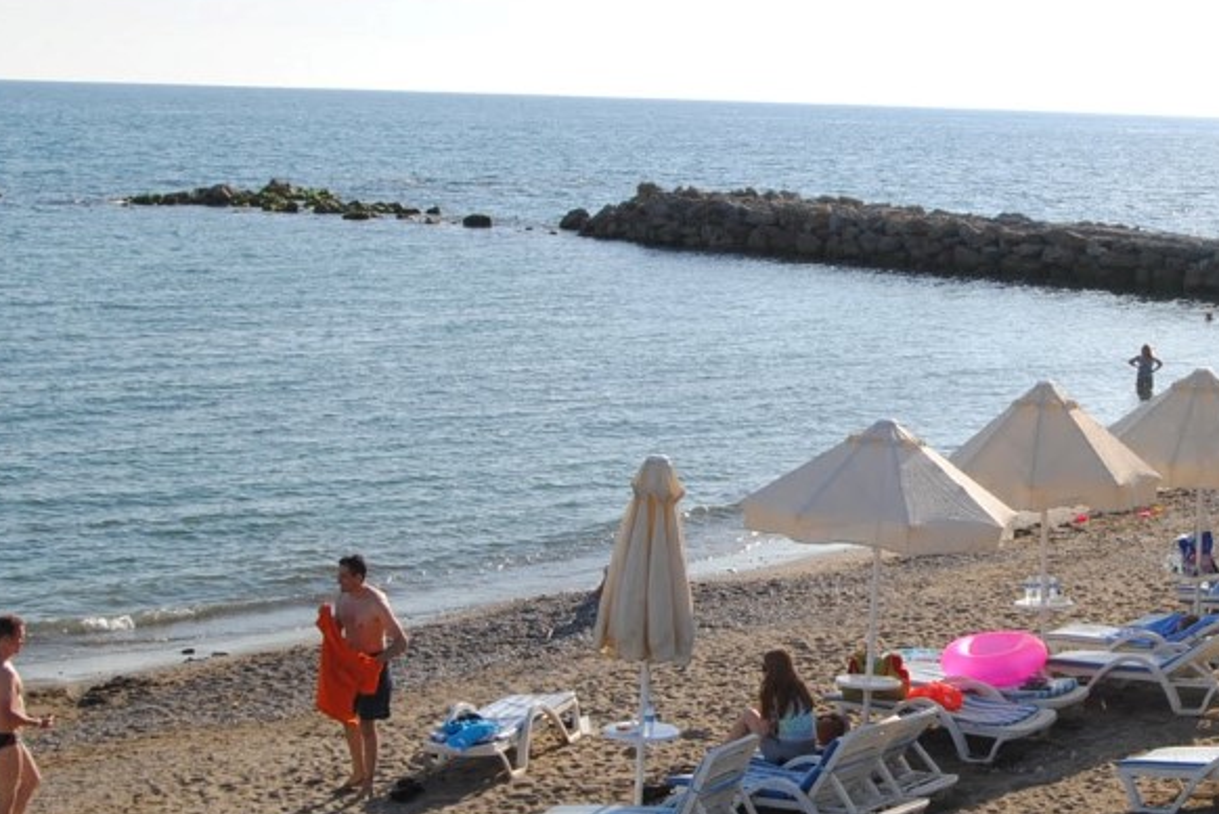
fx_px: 2406
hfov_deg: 27.6
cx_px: 1040
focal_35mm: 71
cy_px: 471
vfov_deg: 19.2
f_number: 8
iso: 100
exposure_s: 1/200
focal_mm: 24
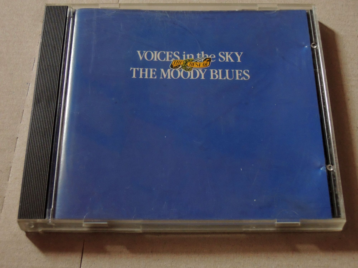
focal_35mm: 70
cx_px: 179
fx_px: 724
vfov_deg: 21.0
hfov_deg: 27.8
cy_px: 134
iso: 800
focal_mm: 12.5
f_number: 4.5
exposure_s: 1/10
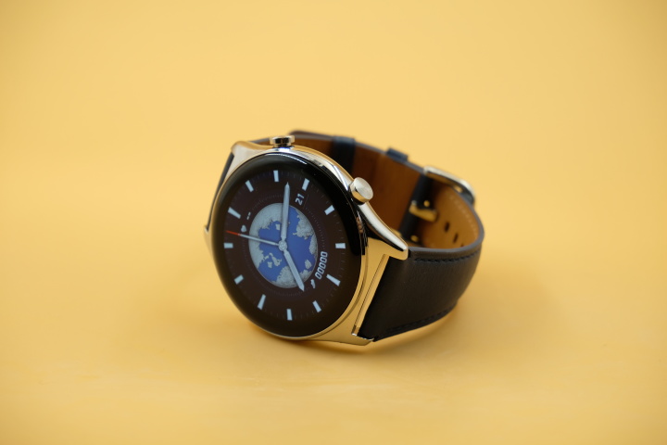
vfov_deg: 20.0
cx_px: 334
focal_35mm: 68
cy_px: 222
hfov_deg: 29.7
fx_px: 1260
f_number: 5.6
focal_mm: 45
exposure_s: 1/60
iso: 250
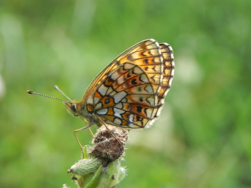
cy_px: 94
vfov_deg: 14.1
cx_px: 126
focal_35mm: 105
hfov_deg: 18.7
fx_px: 761
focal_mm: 18.8
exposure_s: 1/125
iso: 174
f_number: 4
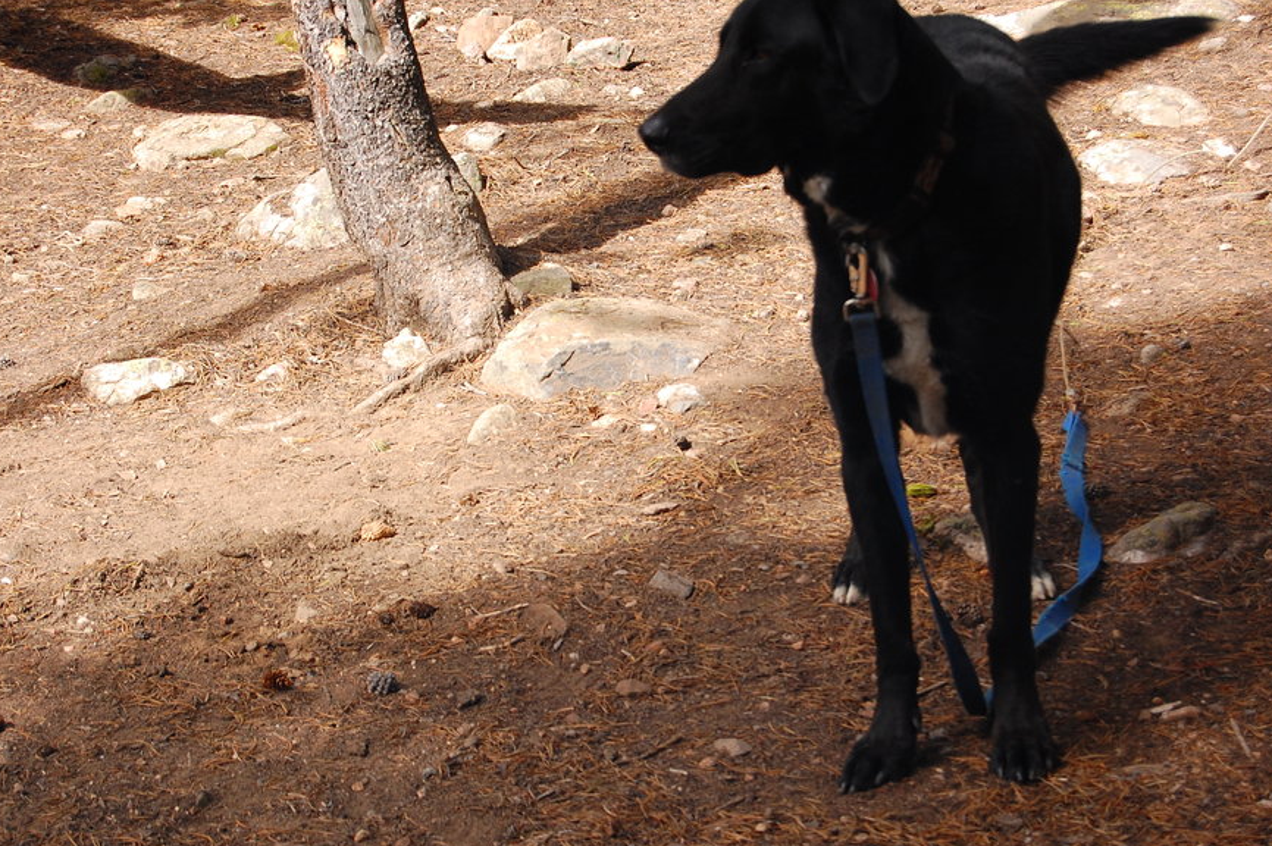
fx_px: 3446
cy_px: 378
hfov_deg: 20.9
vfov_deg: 14.0
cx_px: 658
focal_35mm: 98
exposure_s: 1/250
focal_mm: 55
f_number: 8
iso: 400
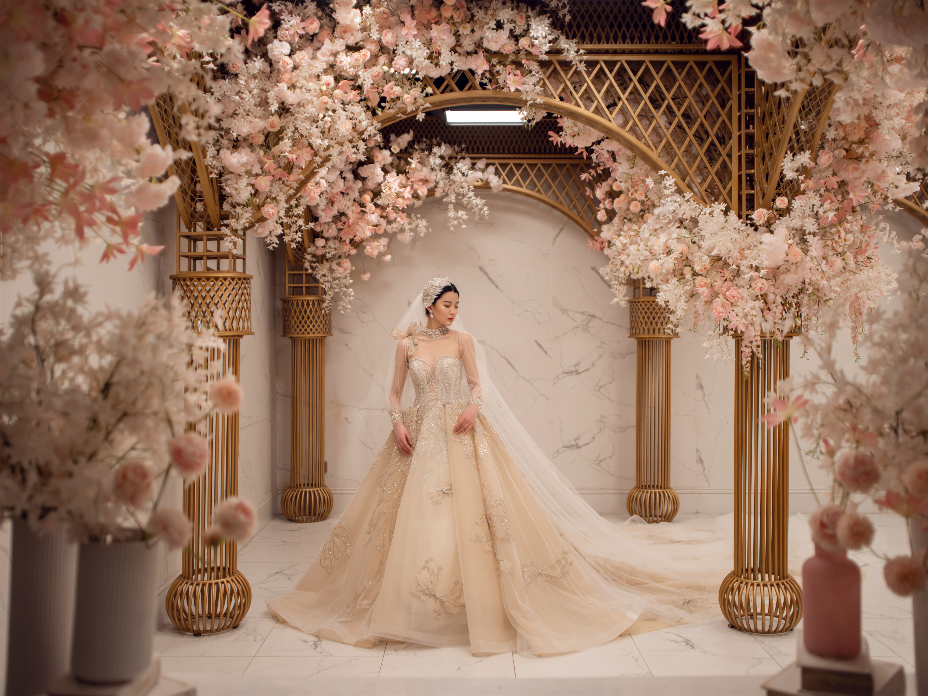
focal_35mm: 35
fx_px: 938
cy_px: 348
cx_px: 464
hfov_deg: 52.6
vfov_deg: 40.7
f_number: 3.2
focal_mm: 45
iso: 400
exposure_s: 1/400
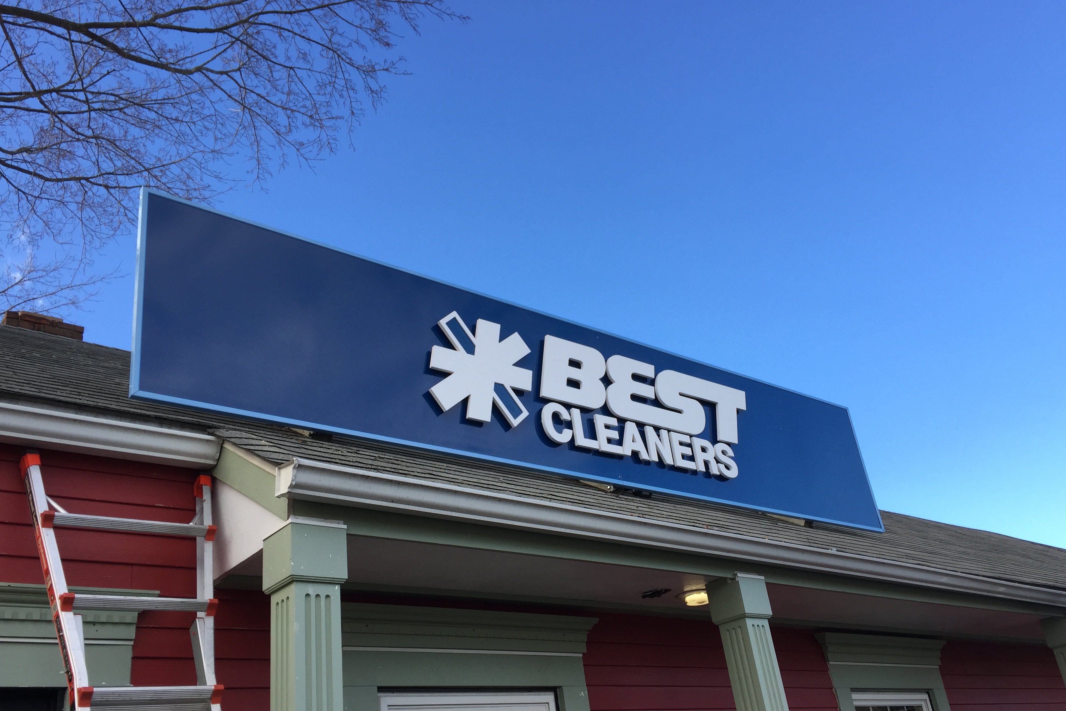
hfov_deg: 60.3
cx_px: 531
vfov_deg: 42.2
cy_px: 404
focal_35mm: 31
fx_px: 918
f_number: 2.2
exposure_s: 1/271
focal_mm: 4.15
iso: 32
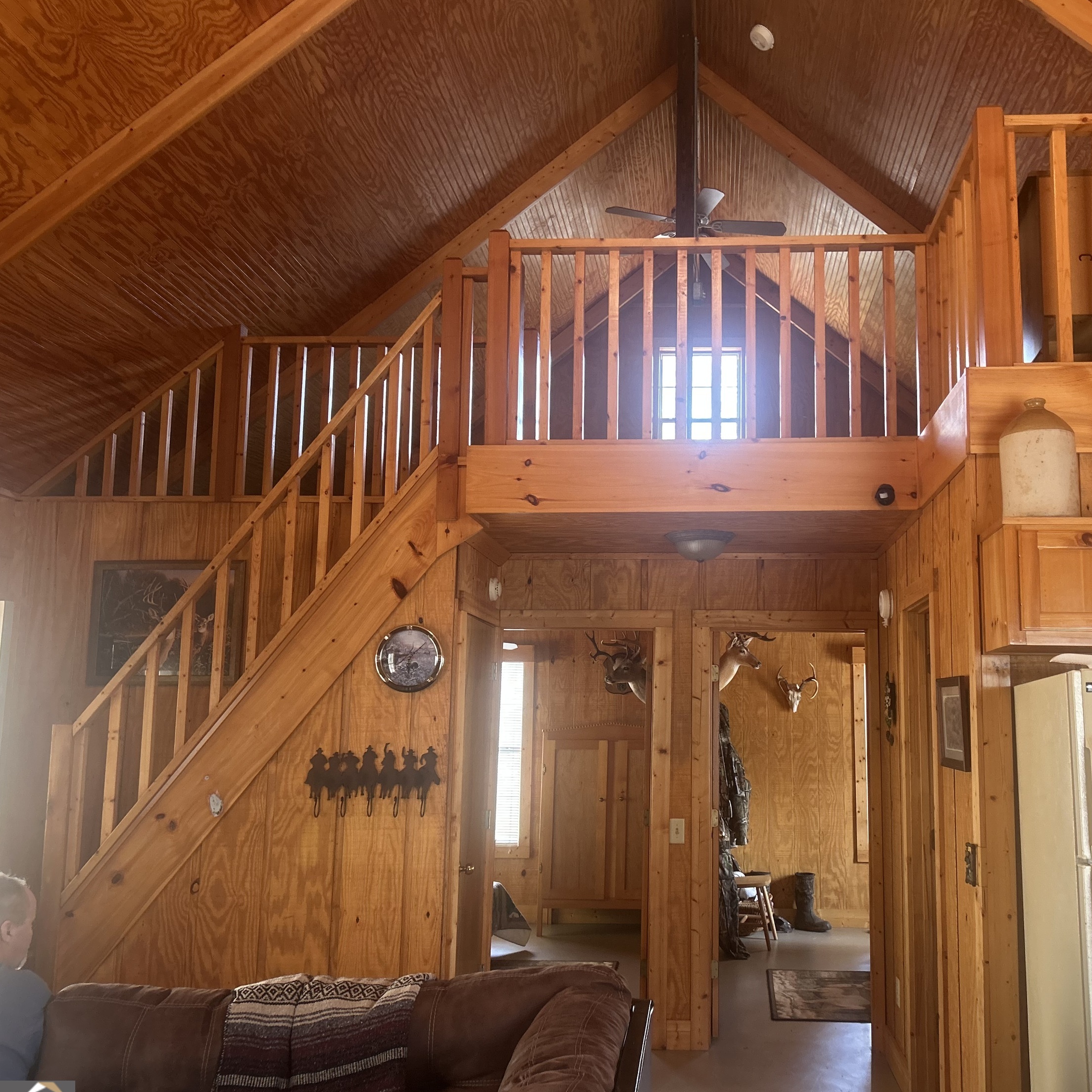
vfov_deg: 51.1
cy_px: 567
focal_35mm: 32
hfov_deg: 50.7
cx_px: 665
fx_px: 1142
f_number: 1.5
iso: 160
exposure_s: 1/60
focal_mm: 5.7
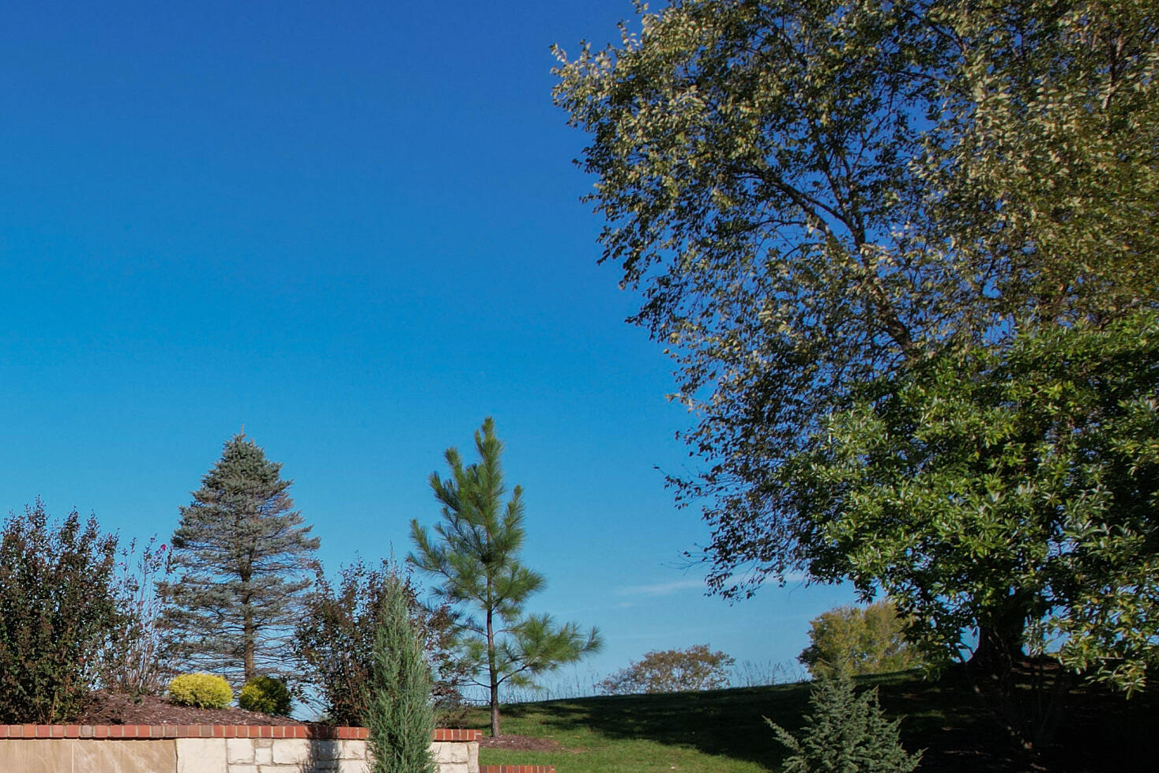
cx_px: 9
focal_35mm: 45
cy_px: 740
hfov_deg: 38.8
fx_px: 1449
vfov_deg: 28.4
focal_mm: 8.38
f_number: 2.8
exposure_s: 1/500
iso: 120
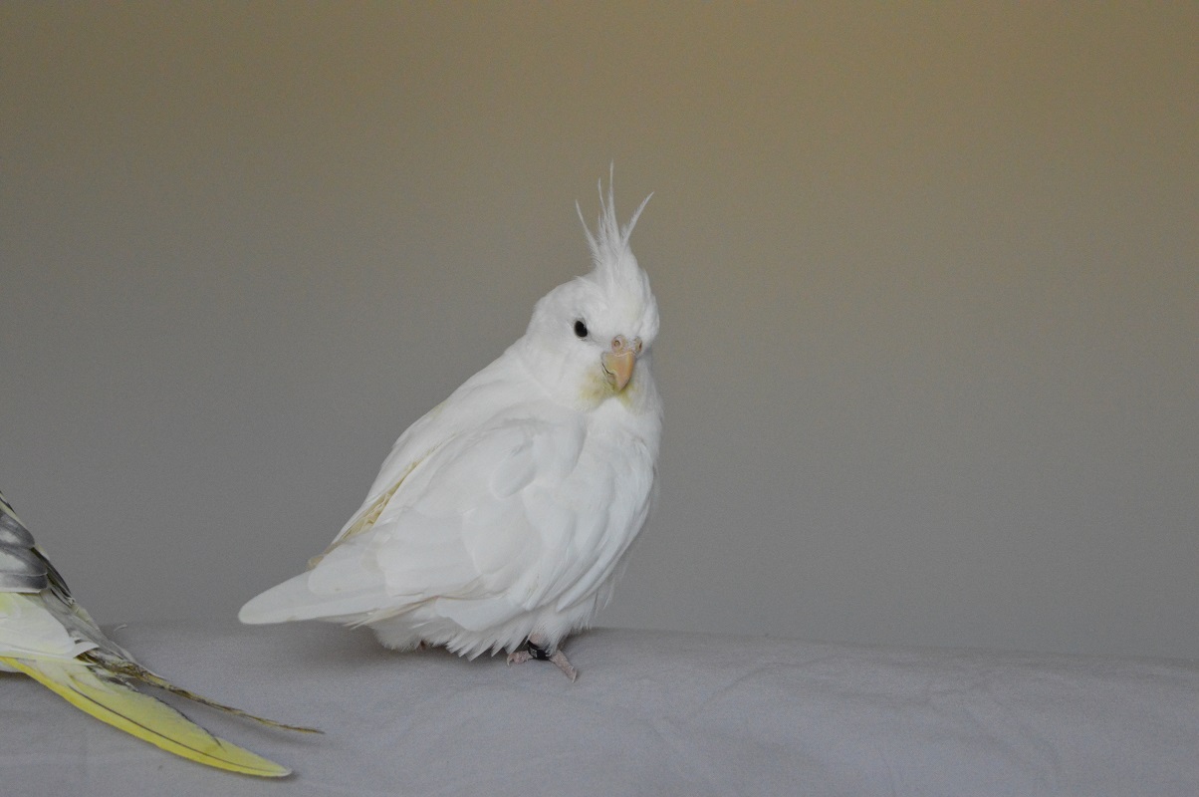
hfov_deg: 24.6
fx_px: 2745
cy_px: 398
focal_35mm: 82
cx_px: 600
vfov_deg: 16.5
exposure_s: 1/320
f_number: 5.6
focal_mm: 55
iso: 3200
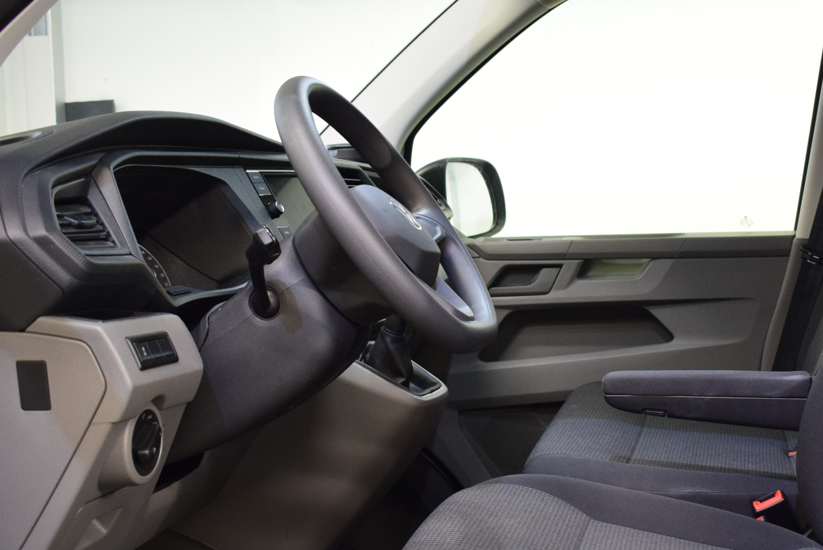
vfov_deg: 24.9
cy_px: 391
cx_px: 558
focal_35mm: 54
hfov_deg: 36.4
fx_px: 1235
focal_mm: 24
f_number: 4
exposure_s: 1/40
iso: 1600
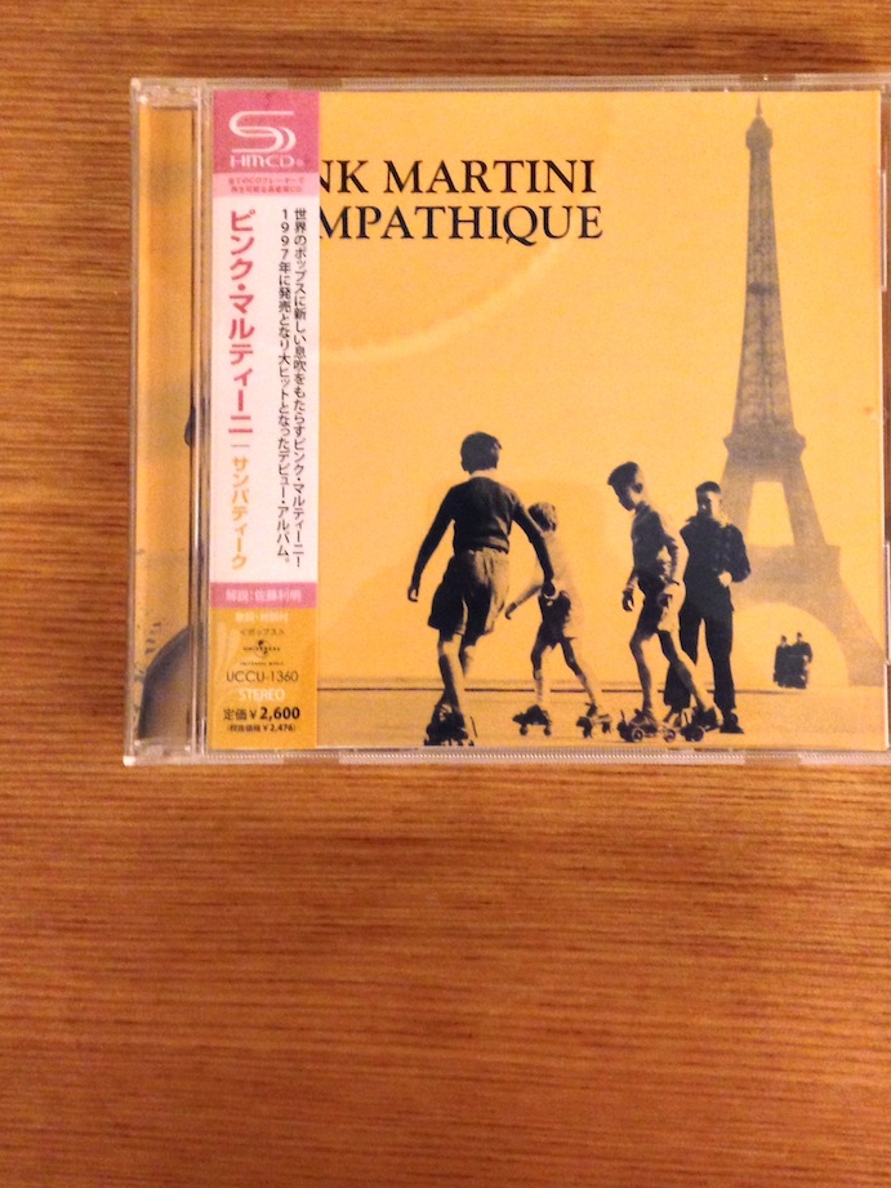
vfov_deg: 43.4
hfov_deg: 33.4
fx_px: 1475
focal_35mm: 43
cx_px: 554
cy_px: 432
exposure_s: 1/15
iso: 400
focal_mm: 4.12
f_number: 2.4
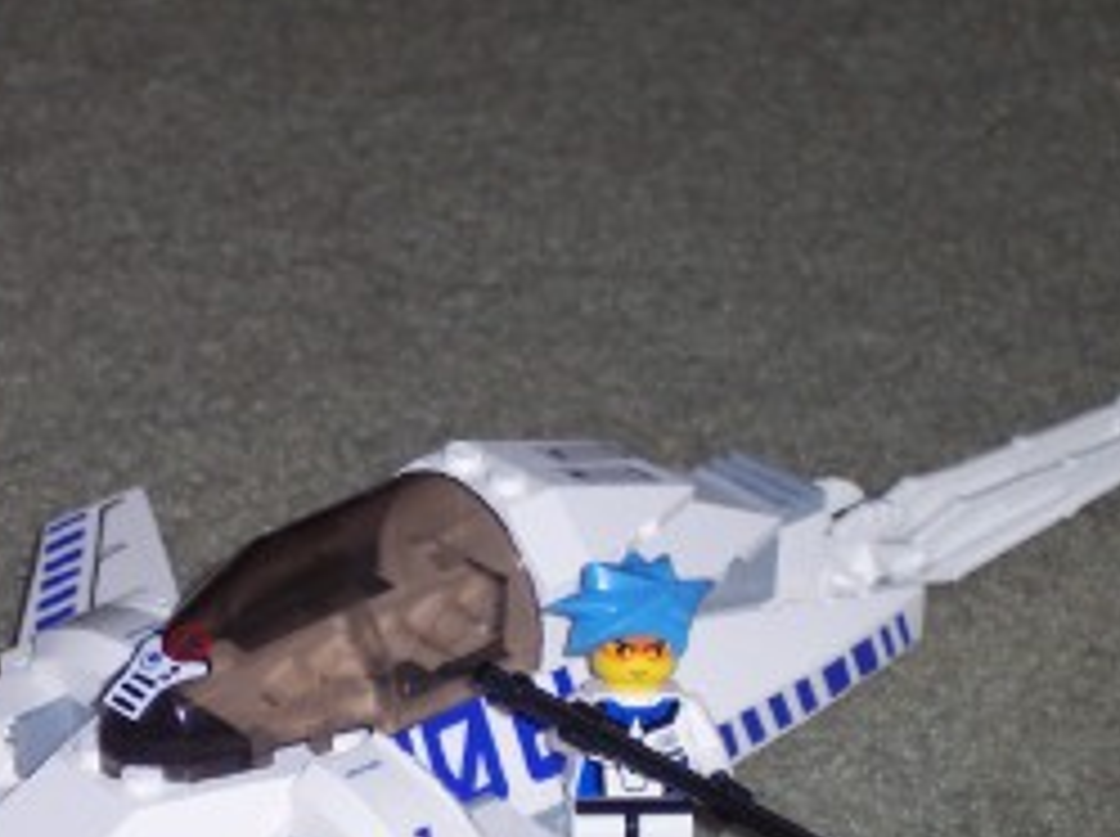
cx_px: 400
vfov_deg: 8.1
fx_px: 5912
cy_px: 623
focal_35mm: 183
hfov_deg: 10.8
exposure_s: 1/90
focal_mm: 24
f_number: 4.8
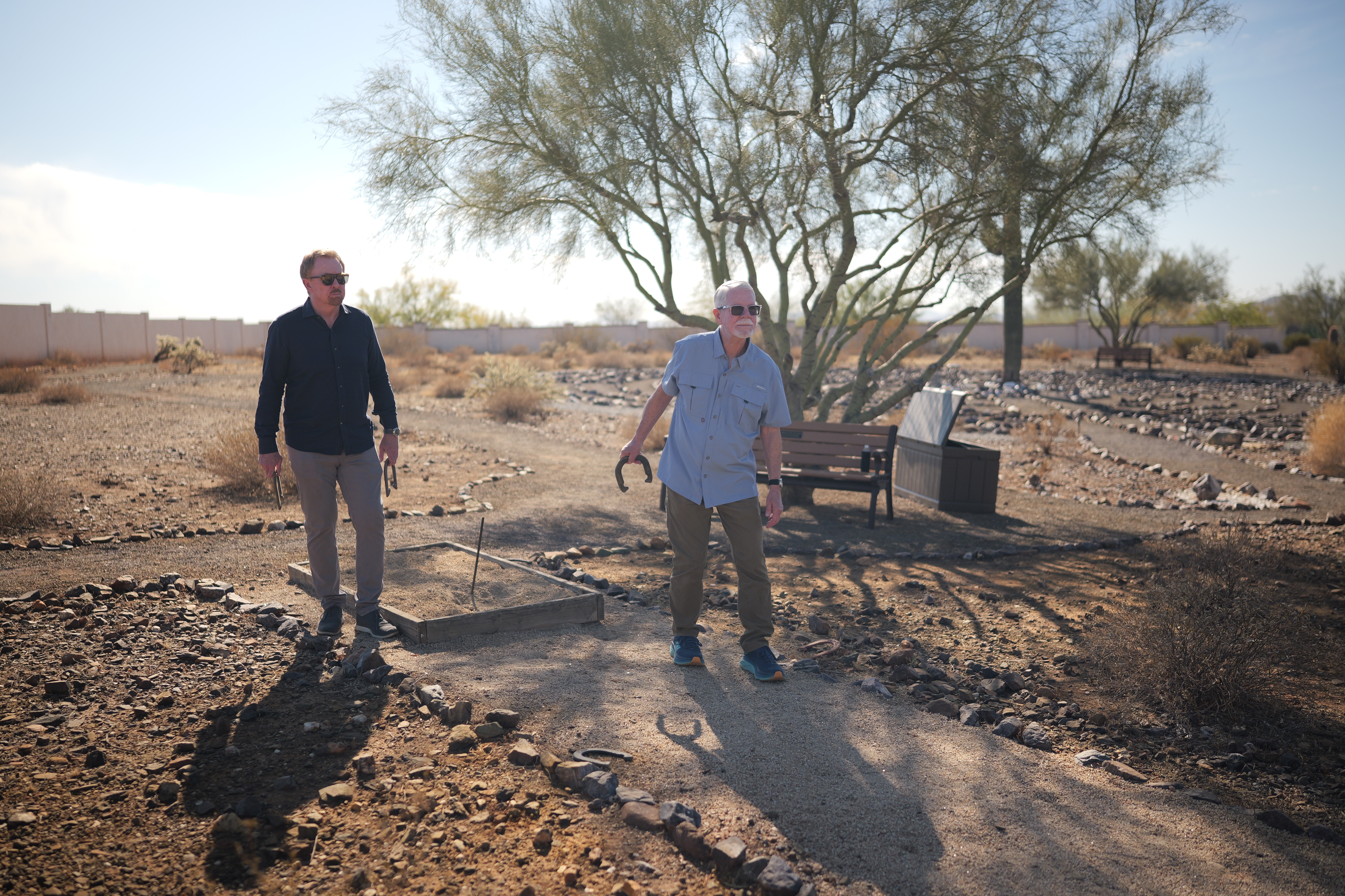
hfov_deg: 54.4
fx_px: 1308
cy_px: 448
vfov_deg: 37.9
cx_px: 672
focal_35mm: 35
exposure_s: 1/640
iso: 400
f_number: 1.4
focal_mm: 35
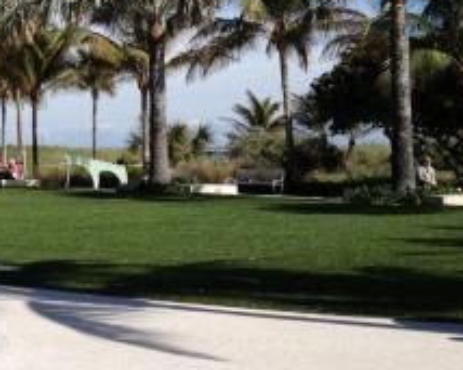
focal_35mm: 102
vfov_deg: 15.0
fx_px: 1397
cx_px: -201
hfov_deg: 17.2
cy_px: 76
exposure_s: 1/2513
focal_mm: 4.28
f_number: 2.4
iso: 50
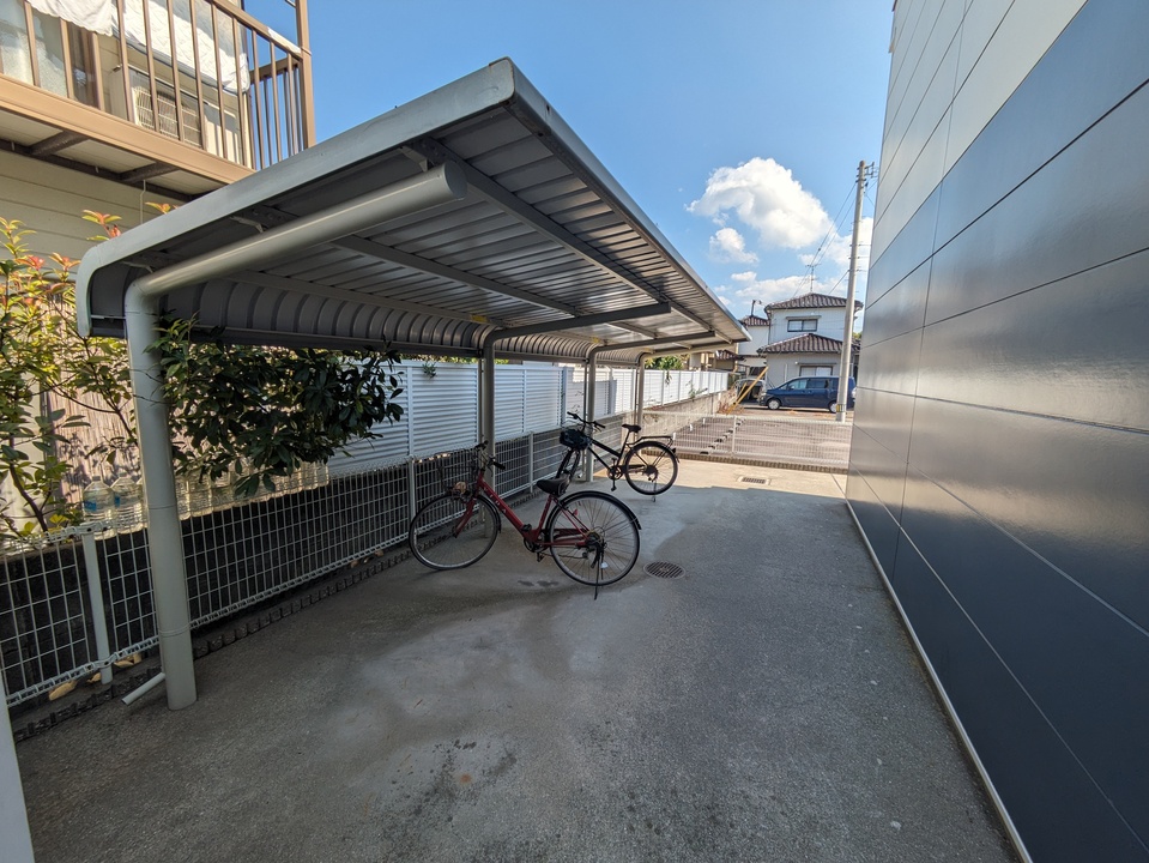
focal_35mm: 14
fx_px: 465
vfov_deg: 85.7
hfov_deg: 102.0
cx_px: 574
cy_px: 432
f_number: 2.2
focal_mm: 1.83
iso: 43
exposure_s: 1/1631
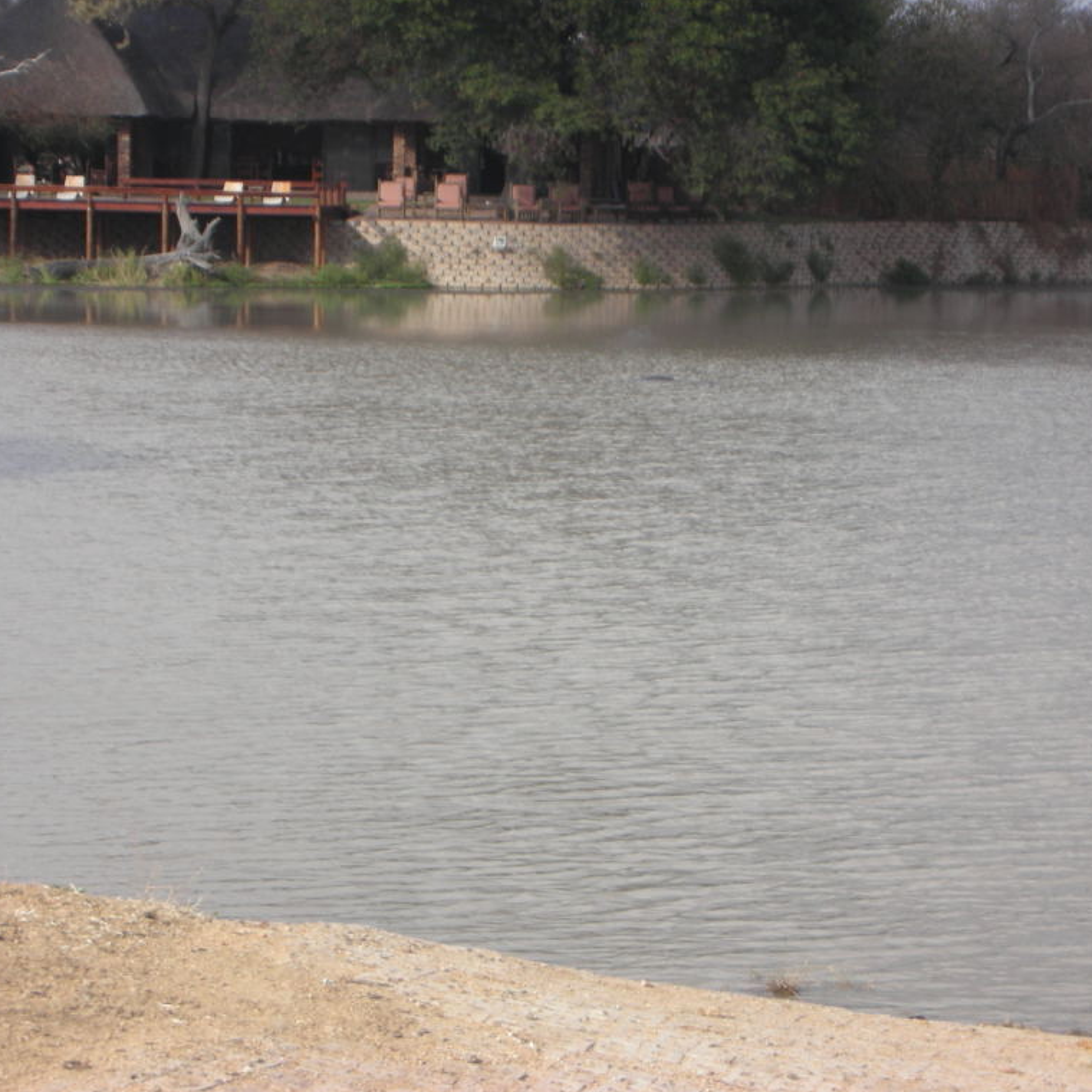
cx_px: 513
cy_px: 543
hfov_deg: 14.0
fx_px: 4461
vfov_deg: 14.0
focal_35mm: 125
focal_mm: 17.4
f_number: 5.4
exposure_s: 1/144
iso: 50
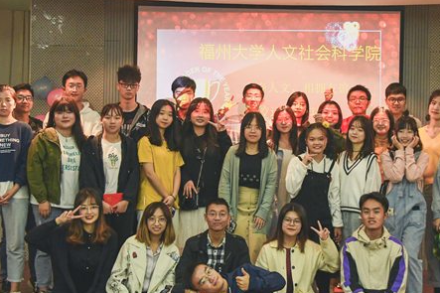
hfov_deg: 30.9
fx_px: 794
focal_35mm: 65
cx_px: 258
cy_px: 115
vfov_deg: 20.9
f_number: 5.6
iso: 3200
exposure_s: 1/125
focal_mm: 32
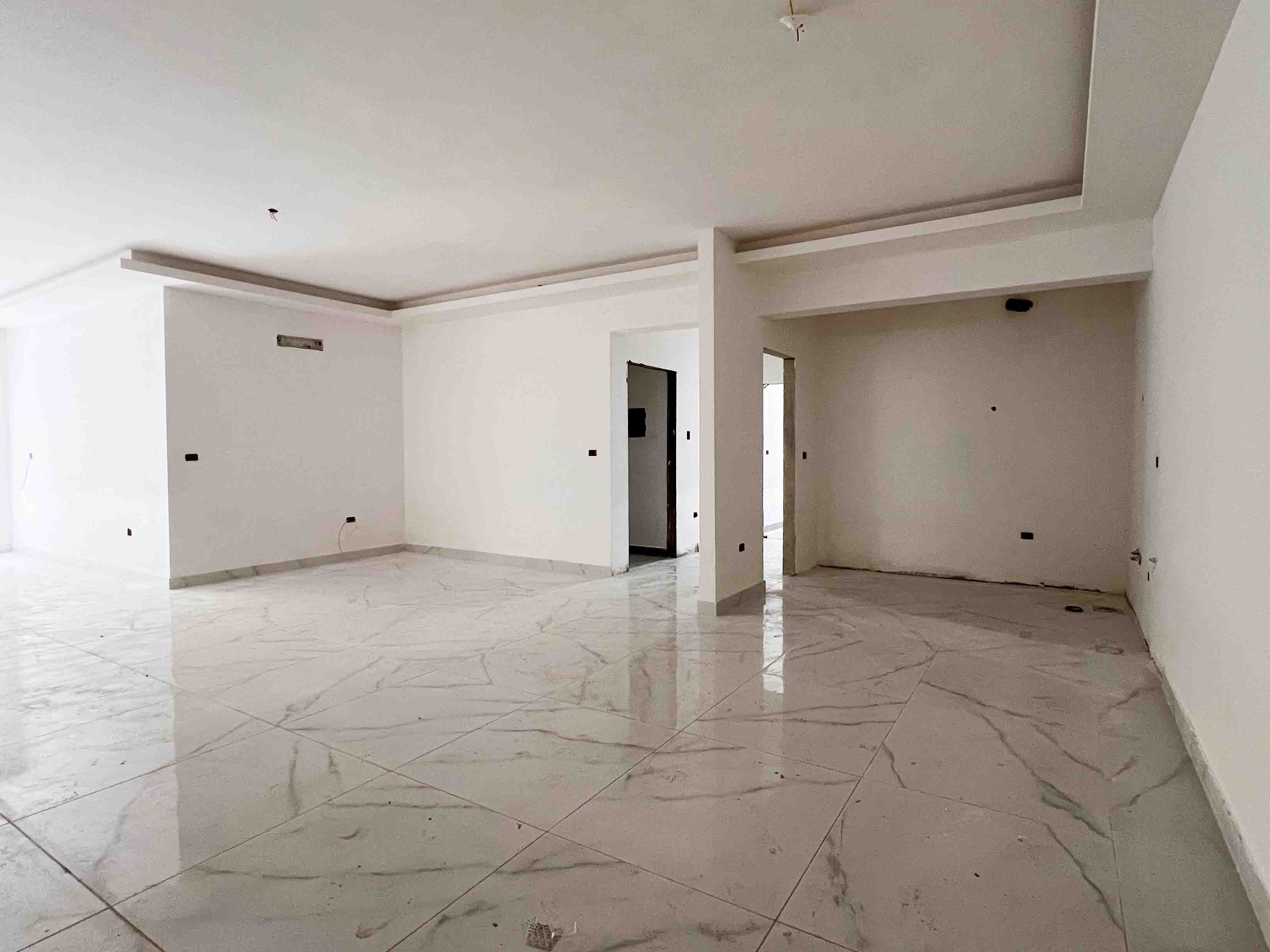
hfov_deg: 93.9
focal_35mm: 16
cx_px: 725
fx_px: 587
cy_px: 466
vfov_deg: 78.1
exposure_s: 1/60
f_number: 1.8
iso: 400
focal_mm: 1.57
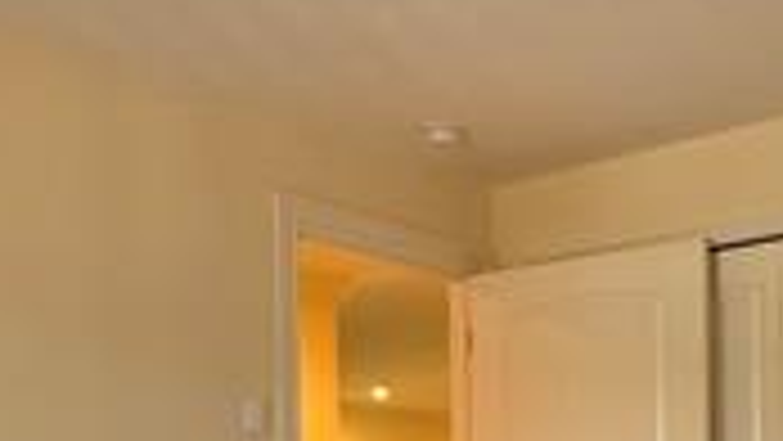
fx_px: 1350
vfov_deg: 17.2
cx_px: 405
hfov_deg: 32.3
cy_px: 608
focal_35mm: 65
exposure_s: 1/60
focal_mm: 2.2
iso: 250
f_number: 1.9
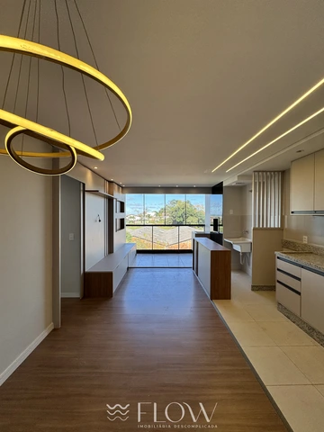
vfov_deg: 102.1
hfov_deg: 85.7
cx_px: 162
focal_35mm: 14
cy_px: 216
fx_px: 175
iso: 40
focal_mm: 2.22
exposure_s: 1/373
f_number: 2.2
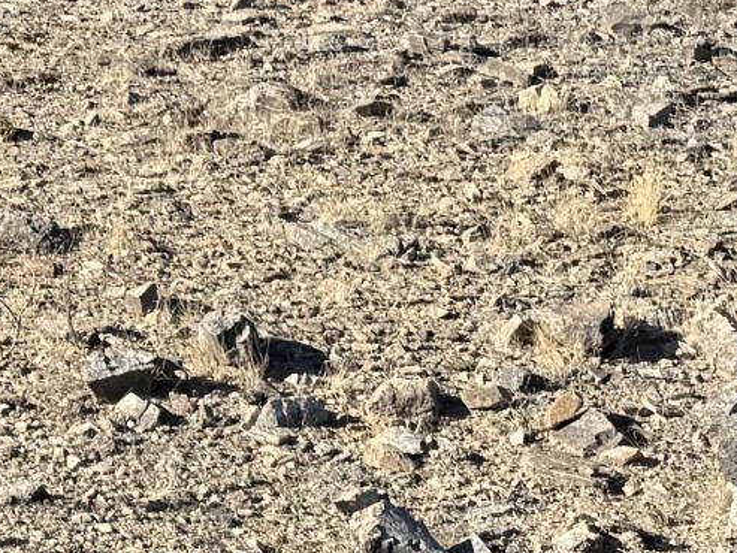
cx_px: -885
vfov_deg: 9.9
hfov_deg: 11.7
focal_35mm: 146
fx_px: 3109
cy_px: -215
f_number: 1.78
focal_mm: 6.76
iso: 80
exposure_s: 1/3145
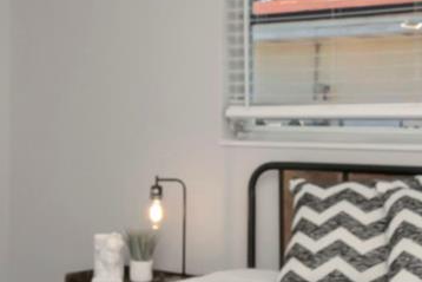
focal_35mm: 67
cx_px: 243
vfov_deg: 20.3
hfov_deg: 30.0
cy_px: 127
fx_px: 786
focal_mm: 10
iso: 500
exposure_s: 1/160
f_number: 13
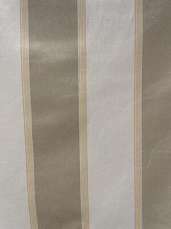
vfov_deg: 67.3
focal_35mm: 26
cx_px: 86
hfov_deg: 53.1
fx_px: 171
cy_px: 114
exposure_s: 1/50
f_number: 1.6
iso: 100
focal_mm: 4.2
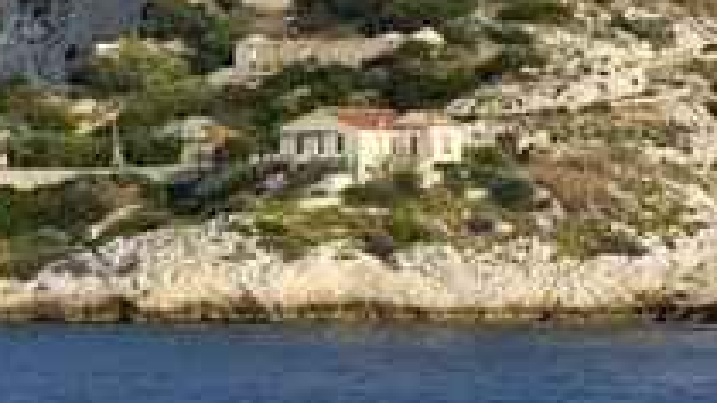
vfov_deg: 4.6
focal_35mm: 262
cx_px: 236
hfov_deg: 8.2
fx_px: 4980
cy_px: 3
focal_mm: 125
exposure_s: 1/800
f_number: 7.1
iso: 200
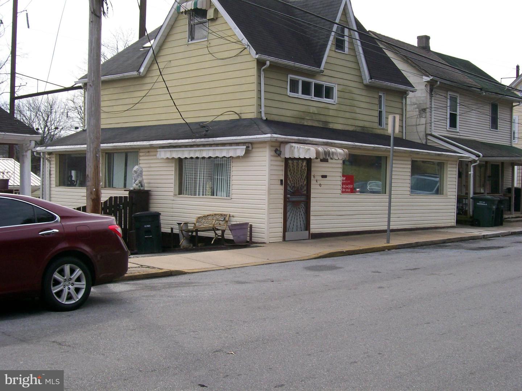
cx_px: 261
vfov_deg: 32.2
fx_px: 679
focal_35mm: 45
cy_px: 196
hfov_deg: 42.1
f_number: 5.4
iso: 80
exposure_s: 1/299
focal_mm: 7.6
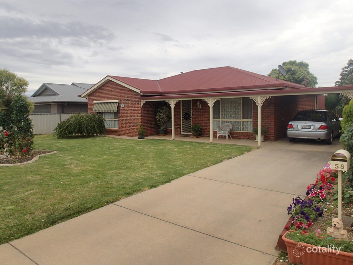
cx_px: 176
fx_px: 255
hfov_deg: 69.4
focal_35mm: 25
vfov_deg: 54.9
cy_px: 132
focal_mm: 4.5
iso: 100
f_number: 8
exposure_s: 1/125
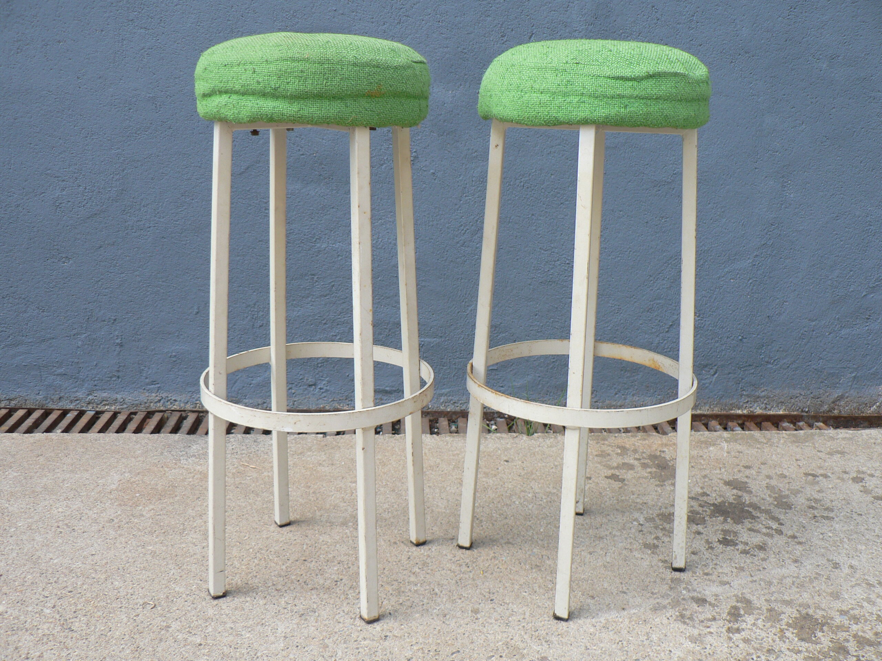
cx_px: 441
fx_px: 917
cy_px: 330
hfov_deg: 51.4
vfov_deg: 39.7
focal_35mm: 36
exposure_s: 1/160
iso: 80
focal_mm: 6
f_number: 2.8
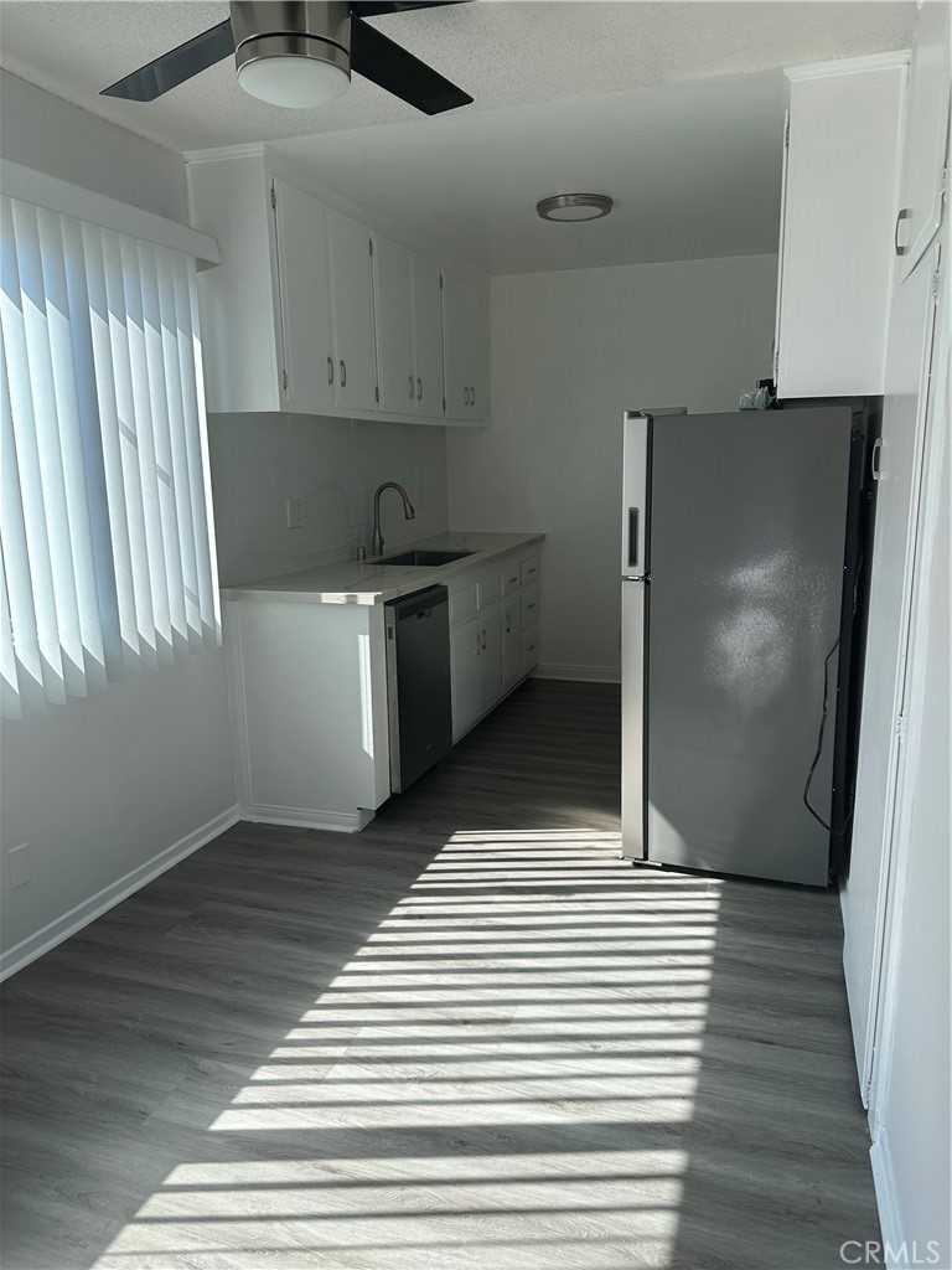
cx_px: 476
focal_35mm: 24
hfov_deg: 56.8
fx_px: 880
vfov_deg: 71.6
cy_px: 635
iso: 80
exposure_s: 1/927
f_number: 1.78
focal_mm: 6.86
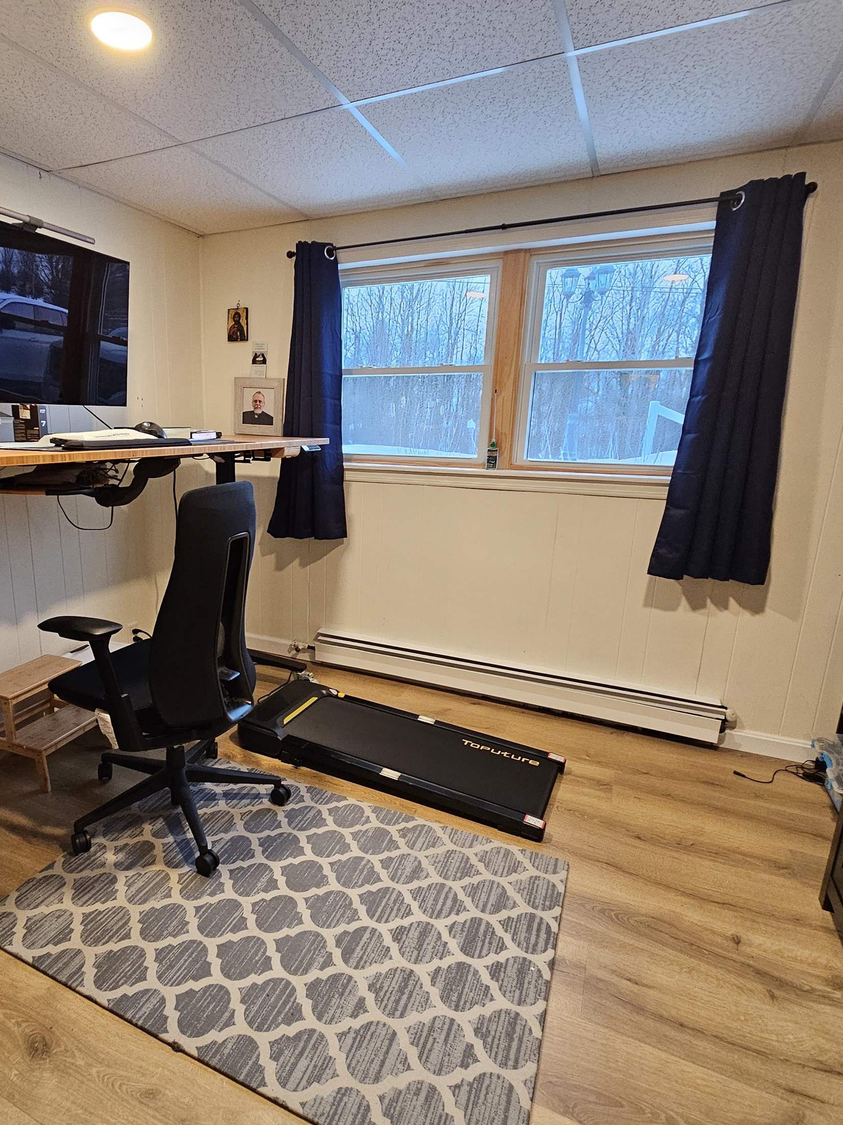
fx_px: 585
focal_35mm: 18
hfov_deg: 69.8
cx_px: 289
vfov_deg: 87.7
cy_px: 577
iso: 400
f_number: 2.2
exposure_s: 1/60
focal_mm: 2.2
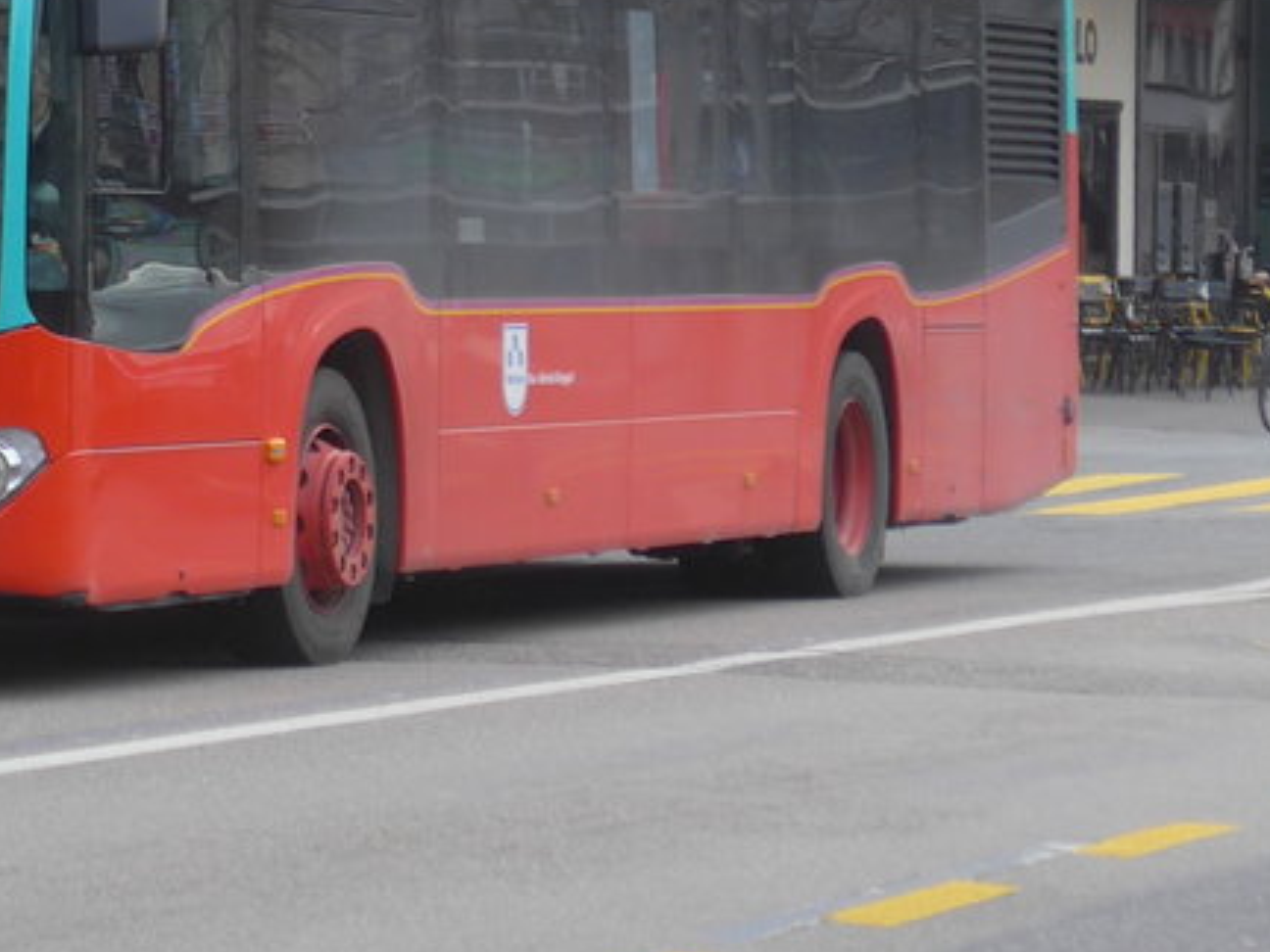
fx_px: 9172
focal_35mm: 250
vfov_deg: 5.9
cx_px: -79
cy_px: -156
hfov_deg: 7.9
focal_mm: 18
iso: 160
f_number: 4.6
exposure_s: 1/200
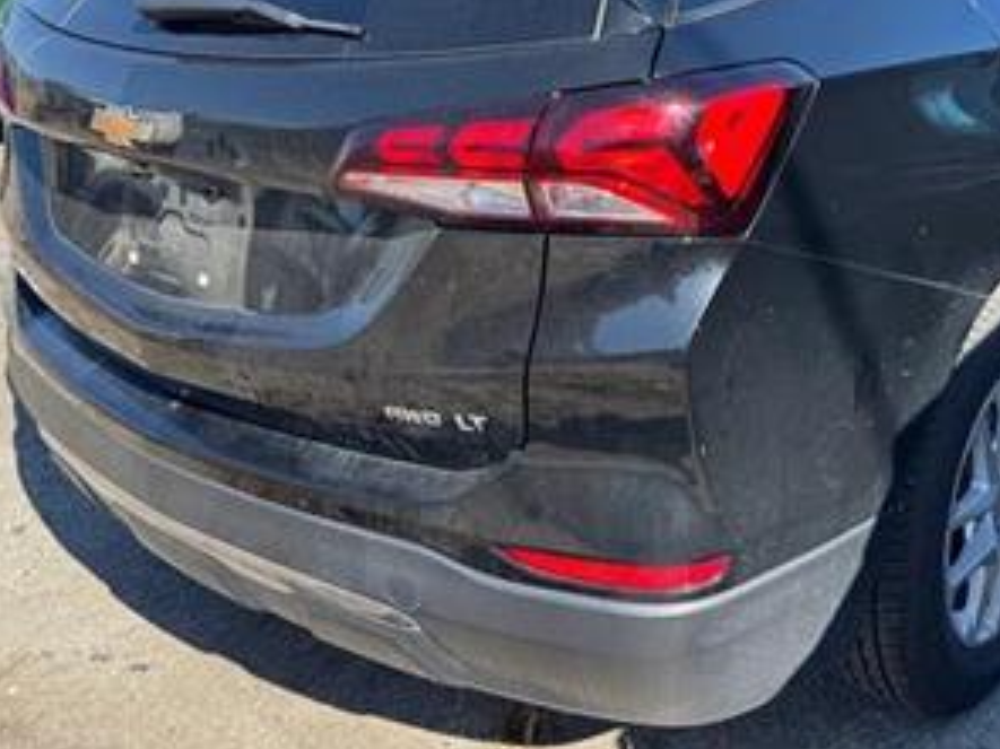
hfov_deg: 45.0
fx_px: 1184
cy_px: 176
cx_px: 678
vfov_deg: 34.3
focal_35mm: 41
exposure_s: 1/1238
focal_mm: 6.76
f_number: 1.78
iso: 80
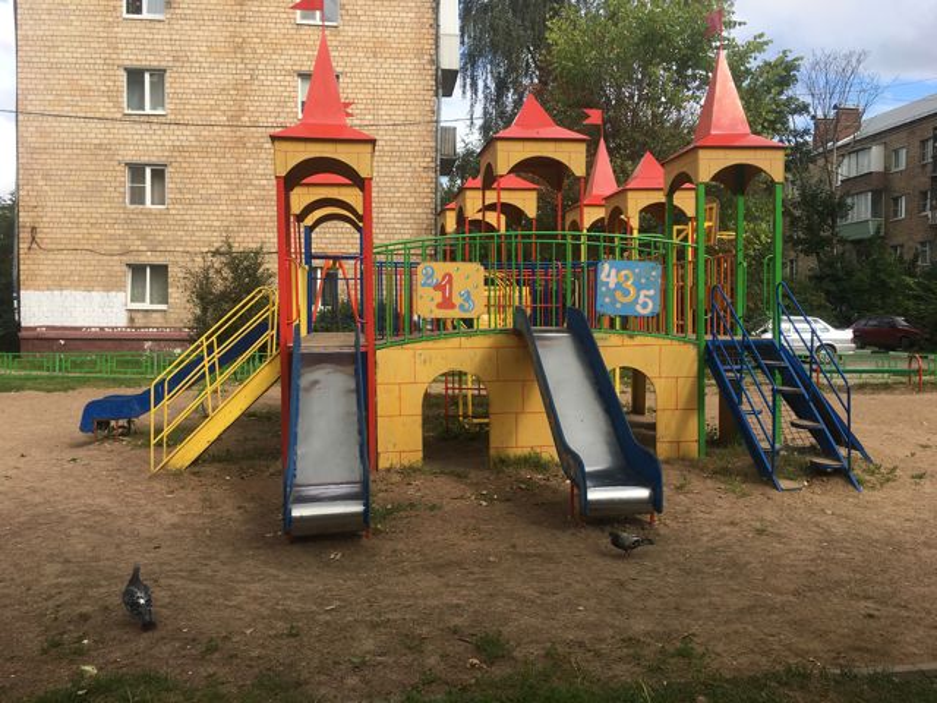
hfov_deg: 61.7
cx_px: 468
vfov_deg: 48.2
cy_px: 352
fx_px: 785
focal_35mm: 29
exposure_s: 1/693
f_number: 2.2
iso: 25
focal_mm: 4.15
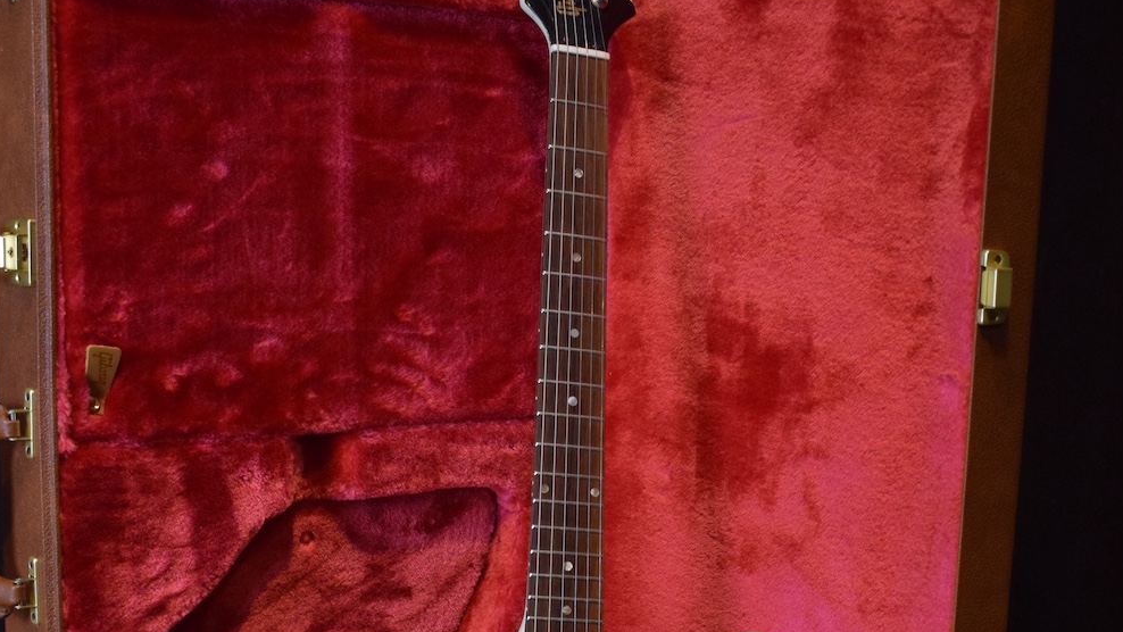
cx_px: 563
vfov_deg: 19.0
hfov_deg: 33.8
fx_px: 1846
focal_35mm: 62
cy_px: 585
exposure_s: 1/60
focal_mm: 26
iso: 1800
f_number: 4
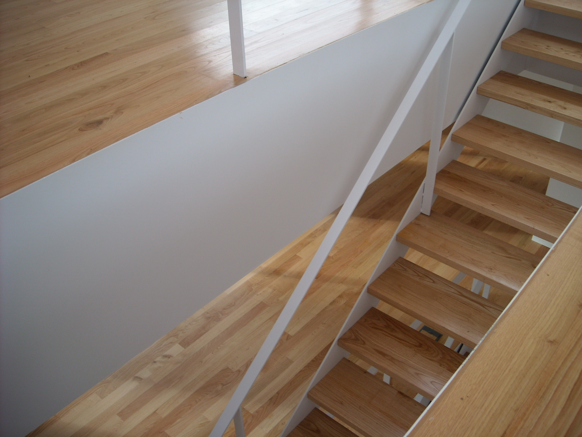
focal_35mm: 35
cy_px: 218
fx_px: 588
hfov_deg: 52.6
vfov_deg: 40.7
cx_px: 291
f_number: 2.8
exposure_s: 1/88
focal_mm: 5.7
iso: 64
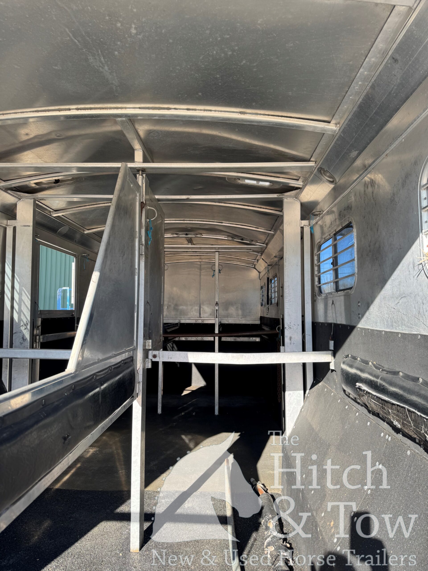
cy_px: 286
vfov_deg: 71.6
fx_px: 396
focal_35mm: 24
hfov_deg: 56.8
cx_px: 214
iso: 80
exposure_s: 1/527
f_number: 1.78
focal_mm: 6.76
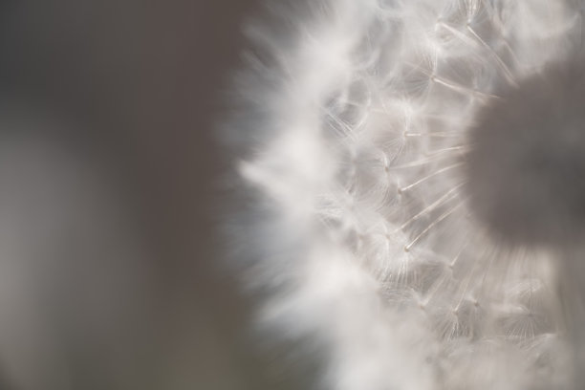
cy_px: 195
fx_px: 1625
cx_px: 292
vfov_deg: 13.7
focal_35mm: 100
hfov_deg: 20.4
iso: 200
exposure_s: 1/250
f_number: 4.5
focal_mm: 100
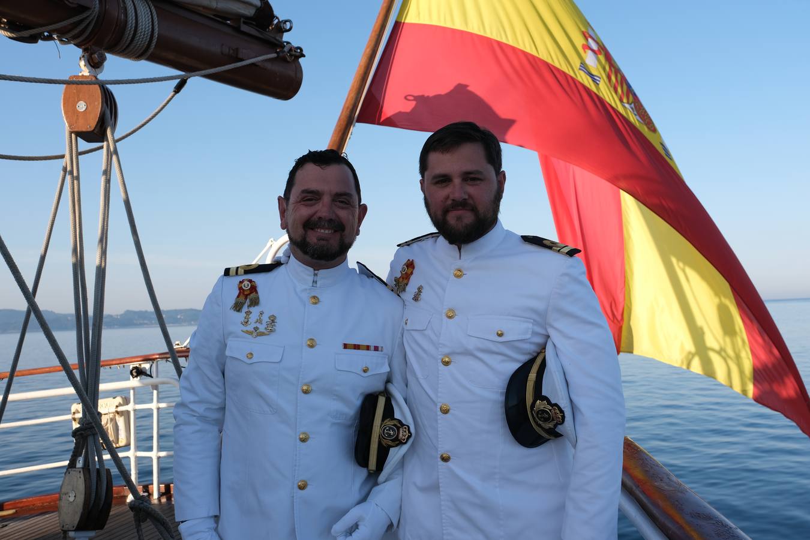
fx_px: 720
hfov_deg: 58.7
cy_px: 270
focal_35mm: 32
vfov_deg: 41.1
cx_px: 405
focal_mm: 21.3
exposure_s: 1/280
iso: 160
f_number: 5.6
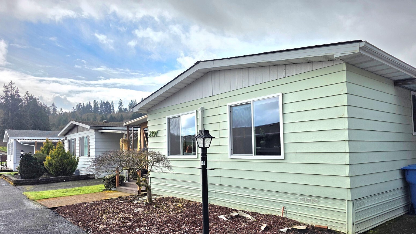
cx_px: 210
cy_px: 141
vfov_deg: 44.1
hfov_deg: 71.9
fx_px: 287
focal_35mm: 26
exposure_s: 1/10000
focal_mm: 6.3
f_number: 1.7
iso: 80
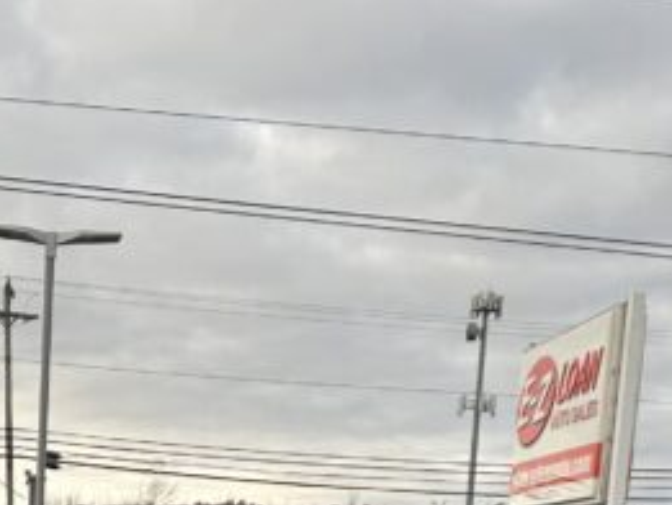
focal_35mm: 102
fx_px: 1981
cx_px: 54
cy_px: 773
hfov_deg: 18.9
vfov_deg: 13.6
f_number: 1.5
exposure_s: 1/1468
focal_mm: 5.7
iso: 50
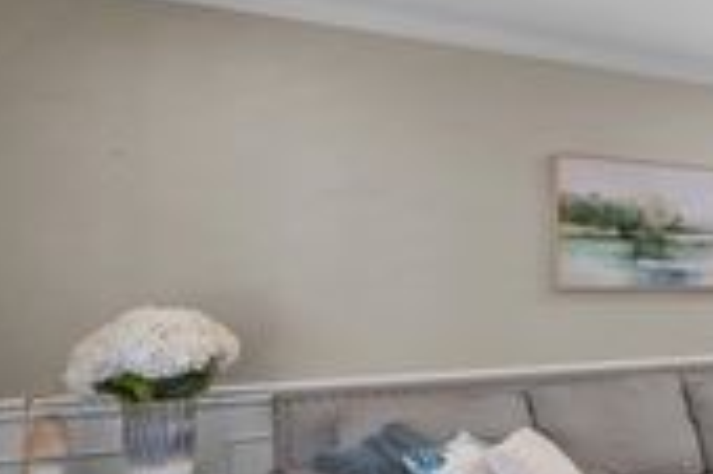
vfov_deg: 28.5
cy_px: 283
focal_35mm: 47
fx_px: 930
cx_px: 1015
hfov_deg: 29.5
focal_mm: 16
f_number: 8
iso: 500
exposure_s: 1/8
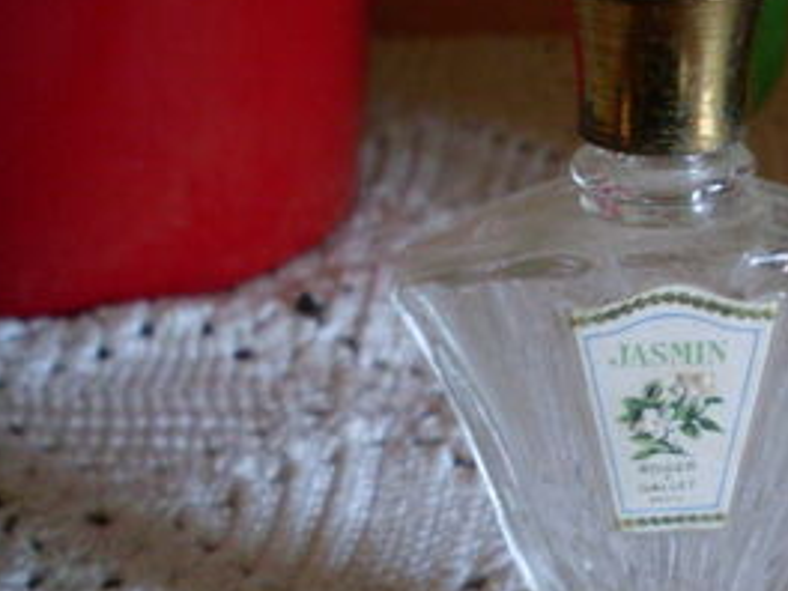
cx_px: 669
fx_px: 1571
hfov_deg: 27.4
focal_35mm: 69
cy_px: 376
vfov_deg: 21.3
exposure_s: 1/15
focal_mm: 6.3
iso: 200
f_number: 2.8
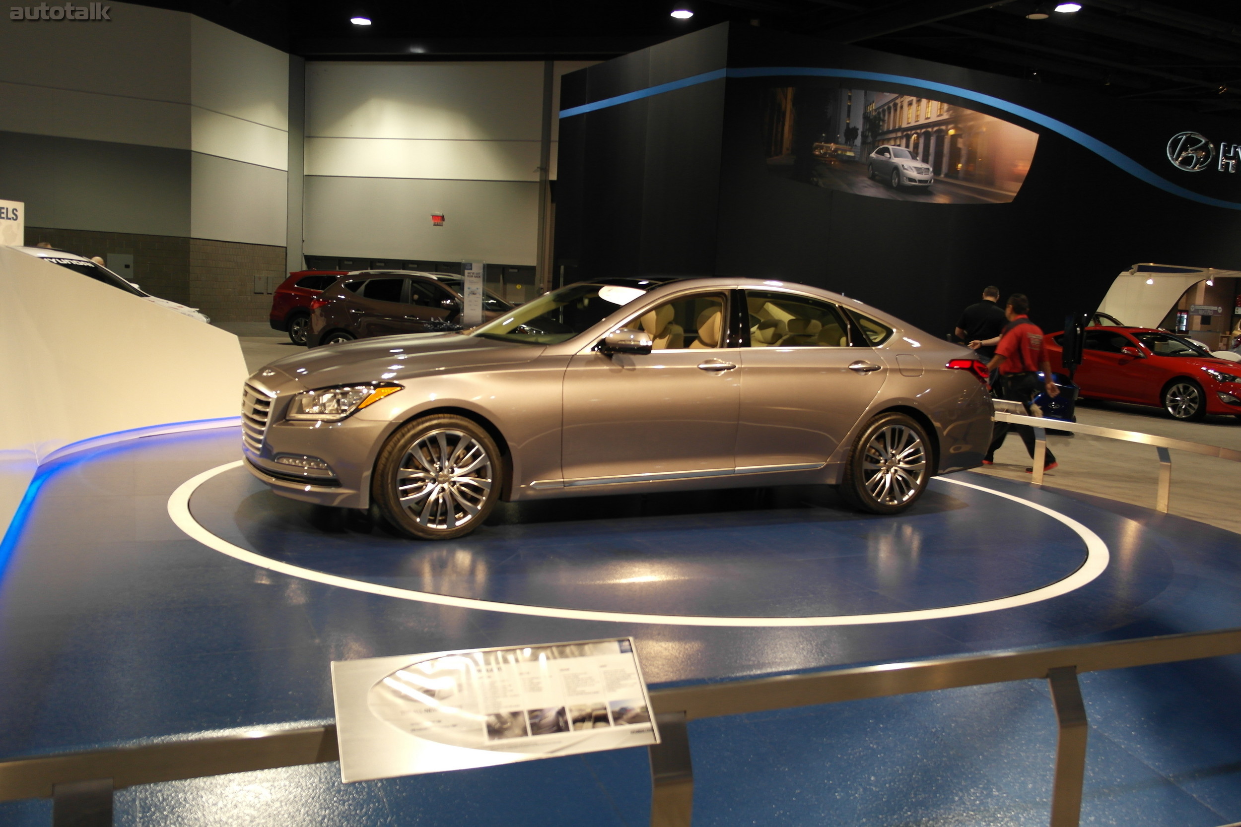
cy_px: 414
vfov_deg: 43.6
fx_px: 1034
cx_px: 620
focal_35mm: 30
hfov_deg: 61.9
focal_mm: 20
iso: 400
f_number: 3.5
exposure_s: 1/50
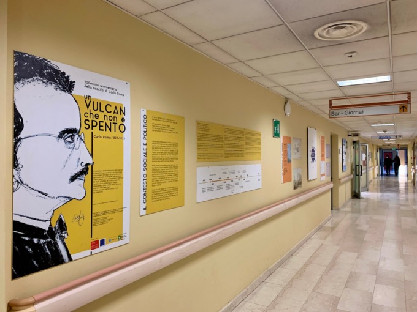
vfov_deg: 53.1
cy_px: 156
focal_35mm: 26
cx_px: 208
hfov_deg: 67.3
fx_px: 313
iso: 125
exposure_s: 1/50
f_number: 1.8
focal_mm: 4.25
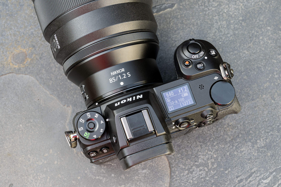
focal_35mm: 63
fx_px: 492
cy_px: 94
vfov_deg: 21.6
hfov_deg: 31.9
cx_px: 140
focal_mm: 42
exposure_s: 1/60
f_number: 8
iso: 500
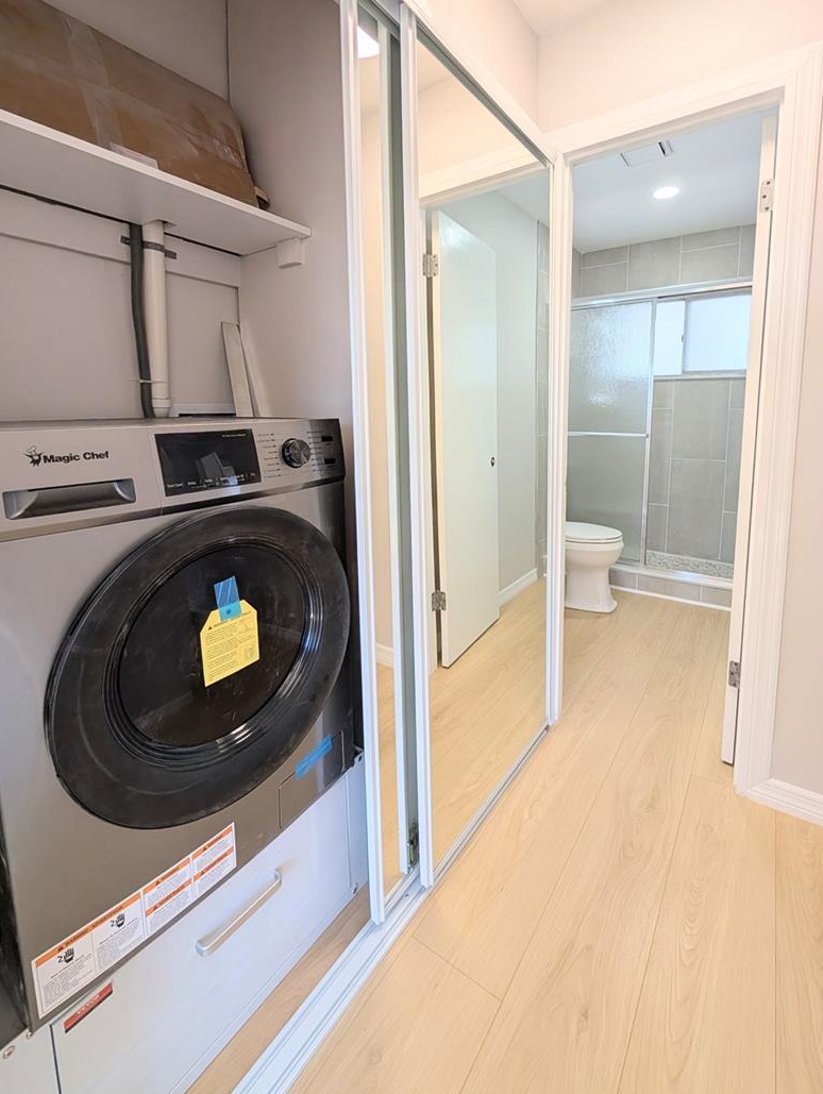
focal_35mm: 14
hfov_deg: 85.3
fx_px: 443
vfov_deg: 101.3
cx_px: 465
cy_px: 467
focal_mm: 2.02
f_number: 1.7
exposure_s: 1/170
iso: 46
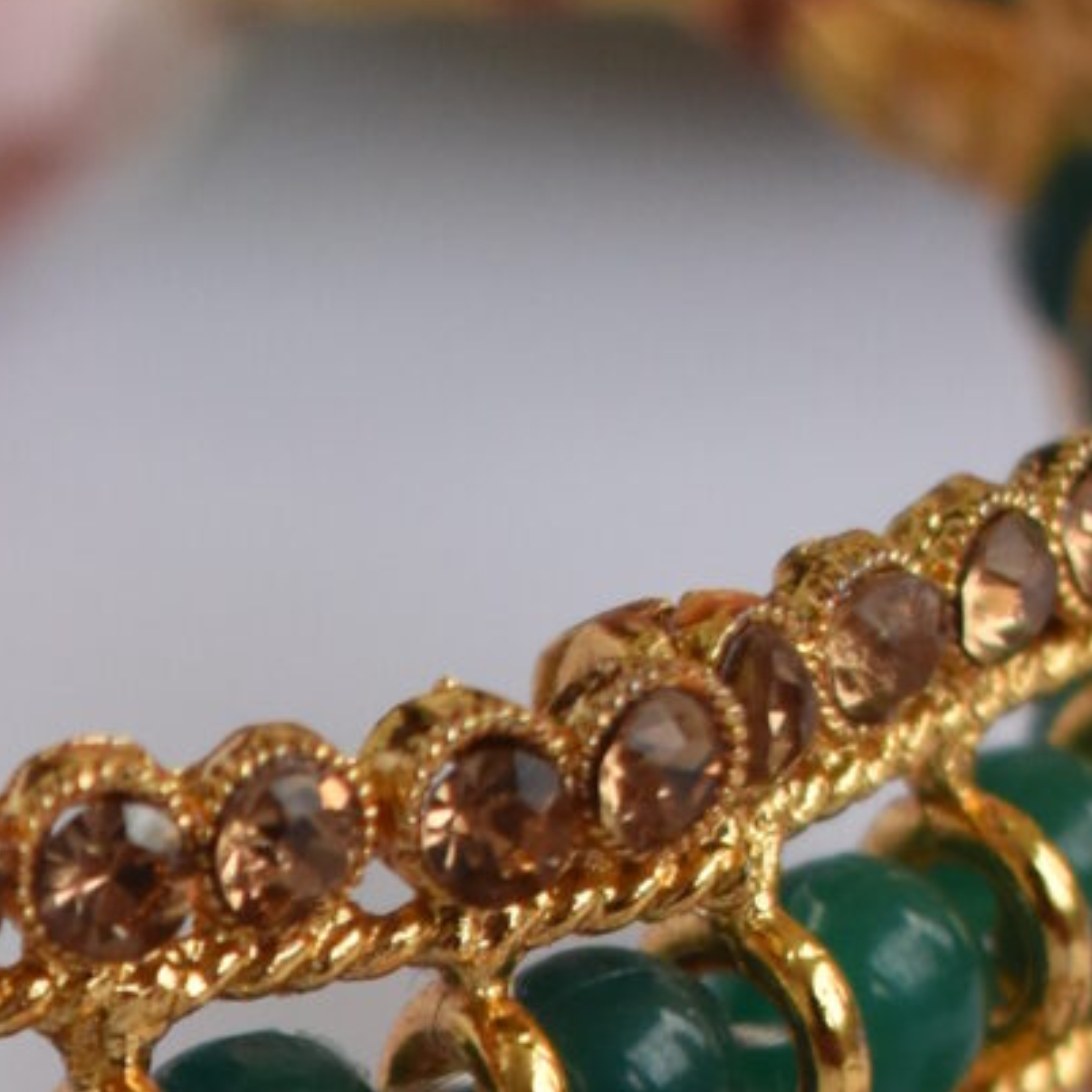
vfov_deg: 8.4
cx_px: -672
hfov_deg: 8.7
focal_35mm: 195
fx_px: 6960
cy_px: 2352
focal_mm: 24
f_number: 3.8
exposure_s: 1/1000
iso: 800
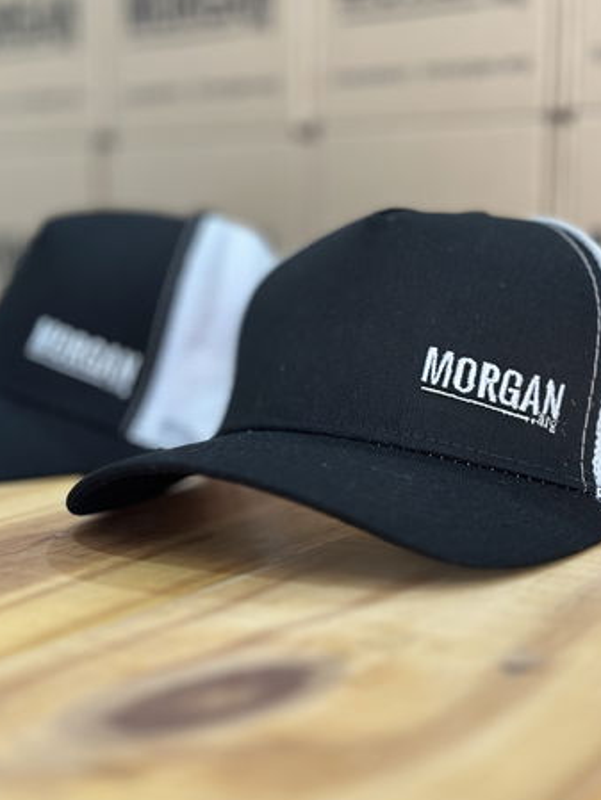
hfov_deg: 25.7
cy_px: 347
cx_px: 312
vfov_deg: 33.7
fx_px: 1319
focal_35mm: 57
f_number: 1.78
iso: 400
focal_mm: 6.86
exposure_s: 1/40
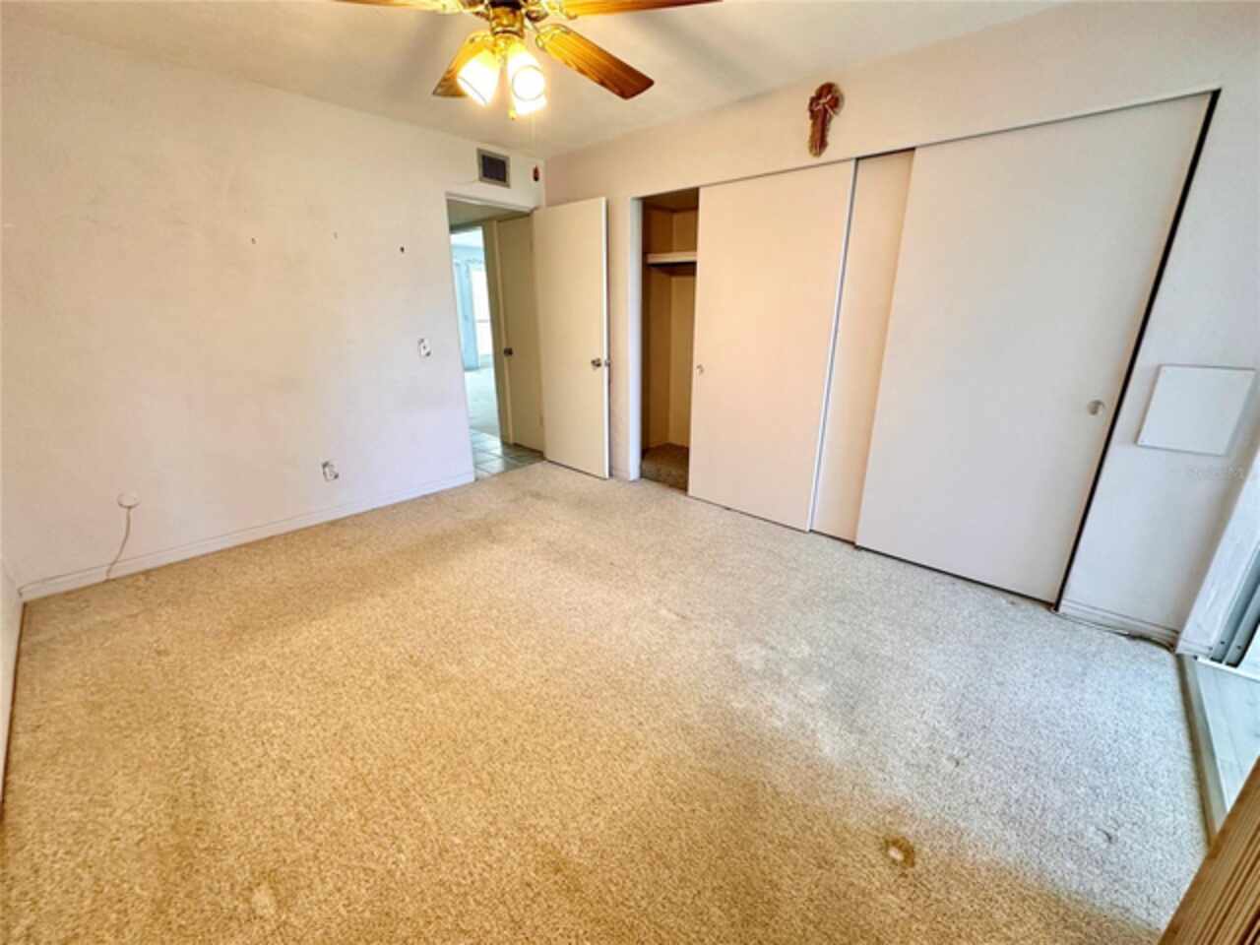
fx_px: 510
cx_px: 630
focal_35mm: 14
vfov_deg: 85.7
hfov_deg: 102.1
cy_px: 472
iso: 160
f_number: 2.2
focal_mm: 2.22
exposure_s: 1/60
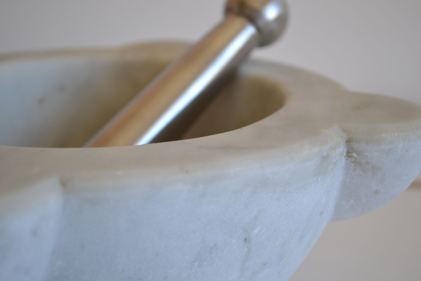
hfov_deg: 29.9
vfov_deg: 20.2
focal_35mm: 68
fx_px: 789
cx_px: 210
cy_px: 140
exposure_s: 1/40
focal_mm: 45
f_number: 5.3
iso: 400
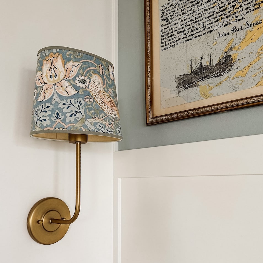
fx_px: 249
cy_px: 161
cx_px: 131
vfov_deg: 55.1
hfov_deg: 55.6
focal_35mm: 29
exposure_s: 1/60
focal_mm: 6.86
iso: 250
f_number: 1.8
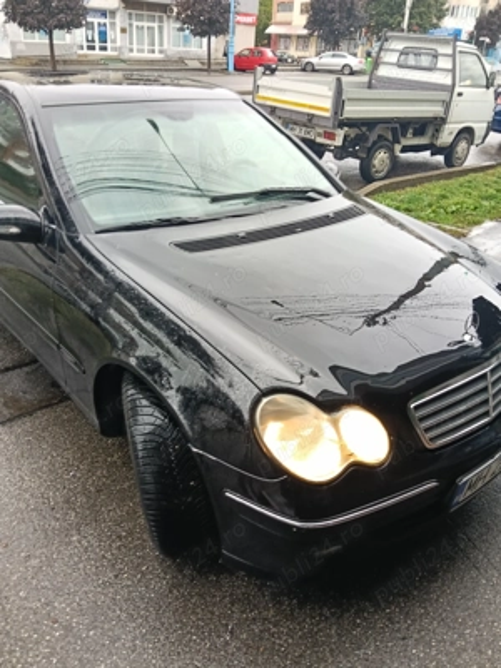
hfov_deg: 51.4
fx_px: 521
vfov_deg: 65.3
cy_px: 334
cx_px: 250
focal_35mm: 27
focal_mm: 3.98
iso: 80
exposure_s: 1/33.3
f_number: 1.8
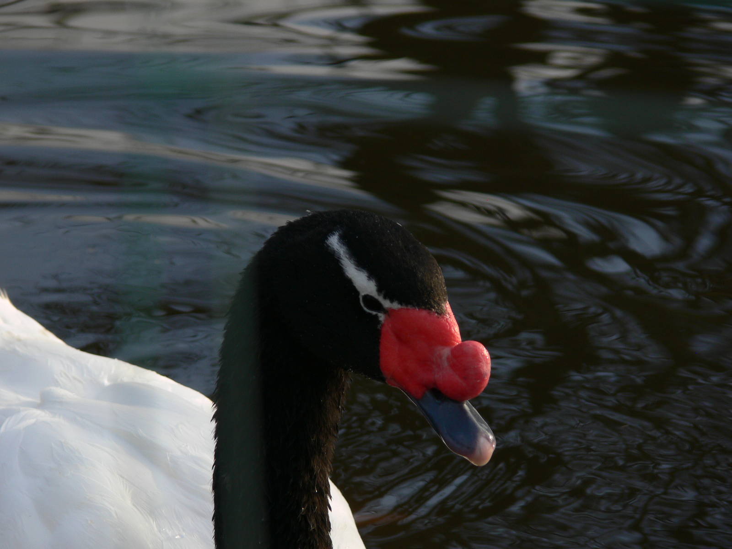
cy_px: 274
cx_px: 366
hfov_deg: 4.7
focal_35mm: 420
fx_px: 8881
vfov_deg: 3.5
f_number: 5.6
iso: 80
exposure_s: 1/160
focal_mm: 88.8
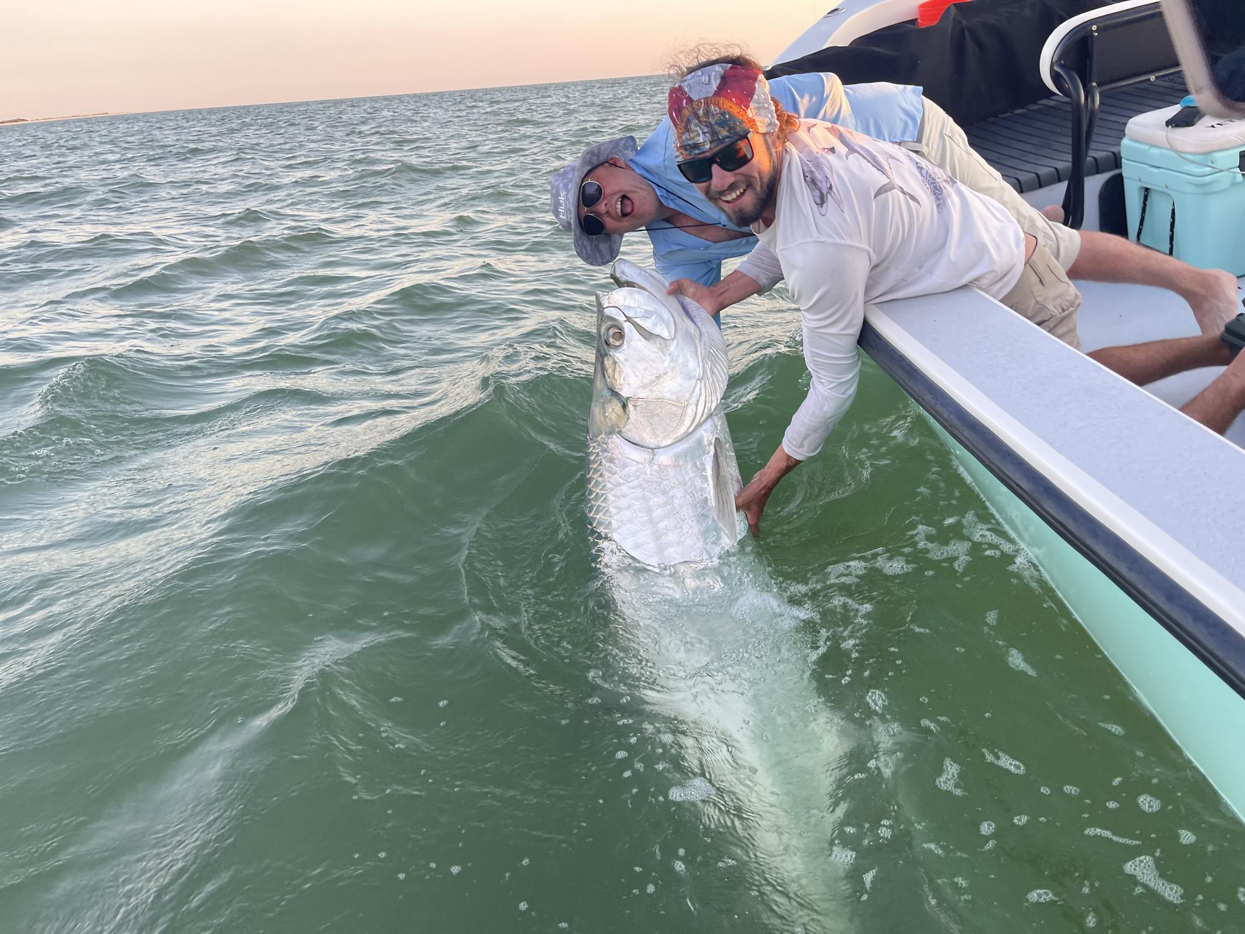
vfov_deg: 53.1
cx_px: 622
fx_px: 935
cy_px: 467
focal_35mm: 26
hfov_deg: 67.3
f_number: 1.6
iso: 32
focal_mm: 5.1
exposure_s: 1/121
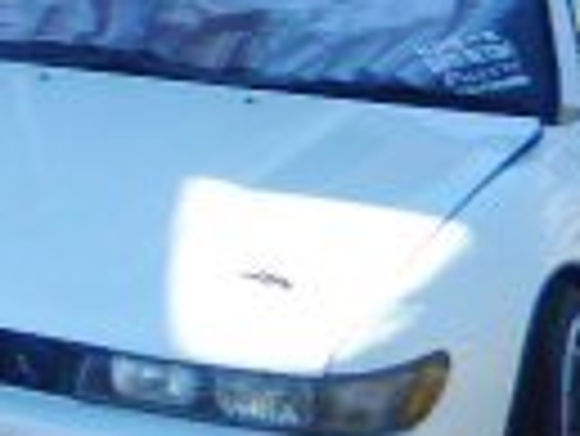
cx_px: -755
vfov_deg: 10.0
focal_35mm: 129
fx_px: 2163
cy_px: -616
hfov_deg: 12.4
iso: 64
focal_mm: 4.7
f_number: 2.8
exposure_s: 1/400
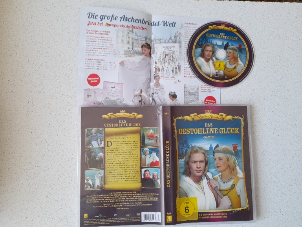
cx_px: 145
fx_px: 227
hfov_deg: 67.3
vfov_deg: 53.1
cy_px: 115
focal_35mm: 26
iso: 250
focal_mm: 4.6
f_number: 2
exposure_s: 1/60
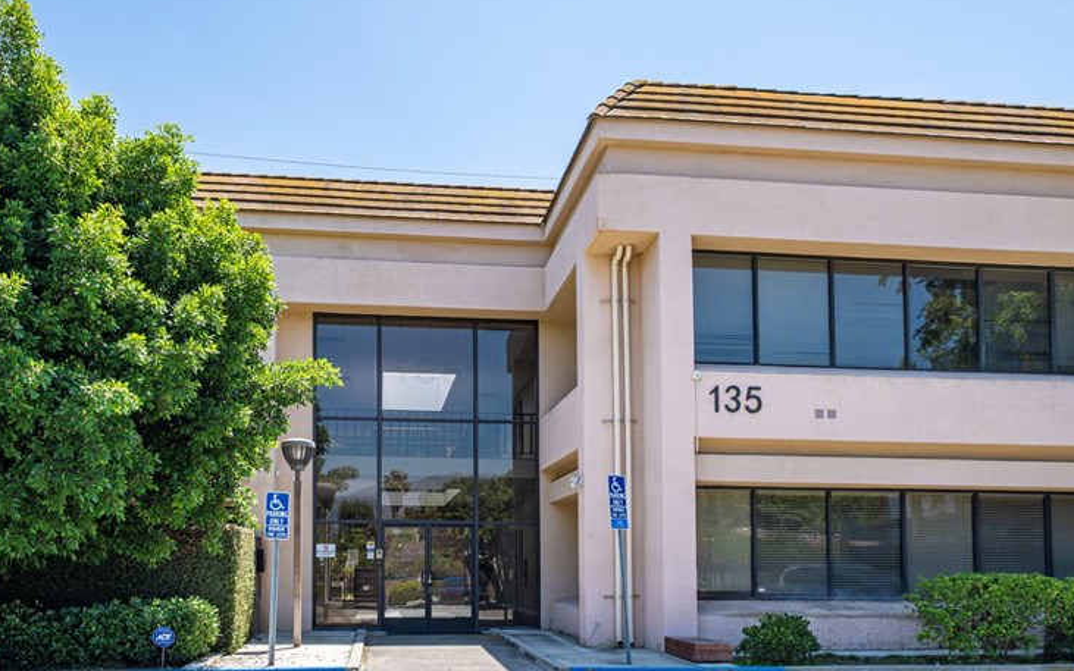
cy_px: 350
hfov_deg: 61.8
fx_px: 878
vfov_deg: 41.8
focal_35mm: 30
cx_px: 691
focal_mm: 21
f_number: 5.6
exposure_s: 1/400
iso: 125
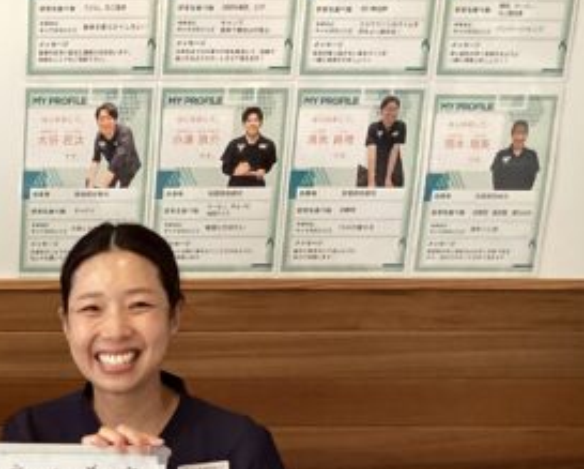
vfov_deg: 17.1
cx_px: -111
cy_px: 604
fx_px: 1471
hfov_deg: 21.0
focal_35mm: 85
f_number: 2.4
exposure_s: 1/60
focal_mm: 3.3
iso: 160
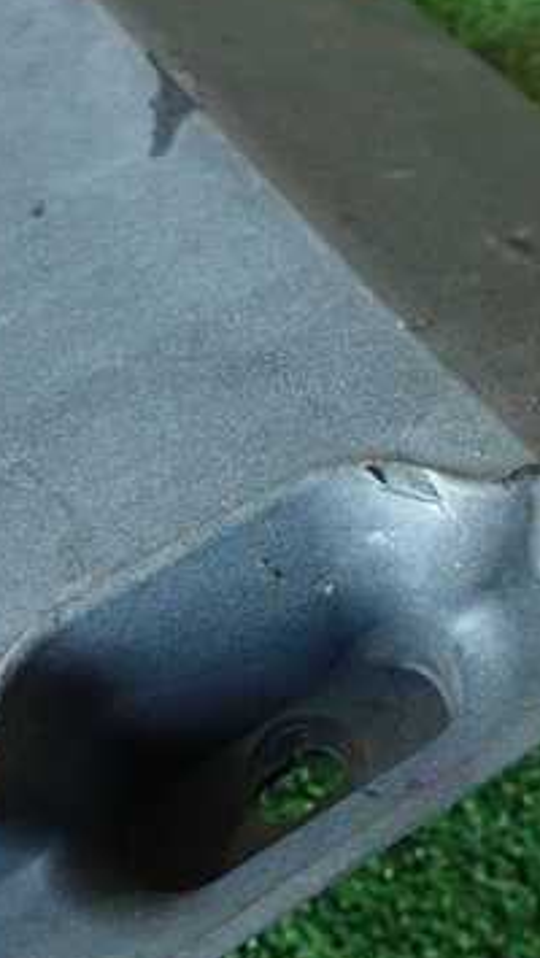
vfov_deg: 44.6
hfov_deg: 25.9
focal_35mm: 46
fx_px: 1170
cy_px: 483
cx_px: 340
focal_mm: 4.5
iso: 200
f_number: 2
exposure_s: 1/30
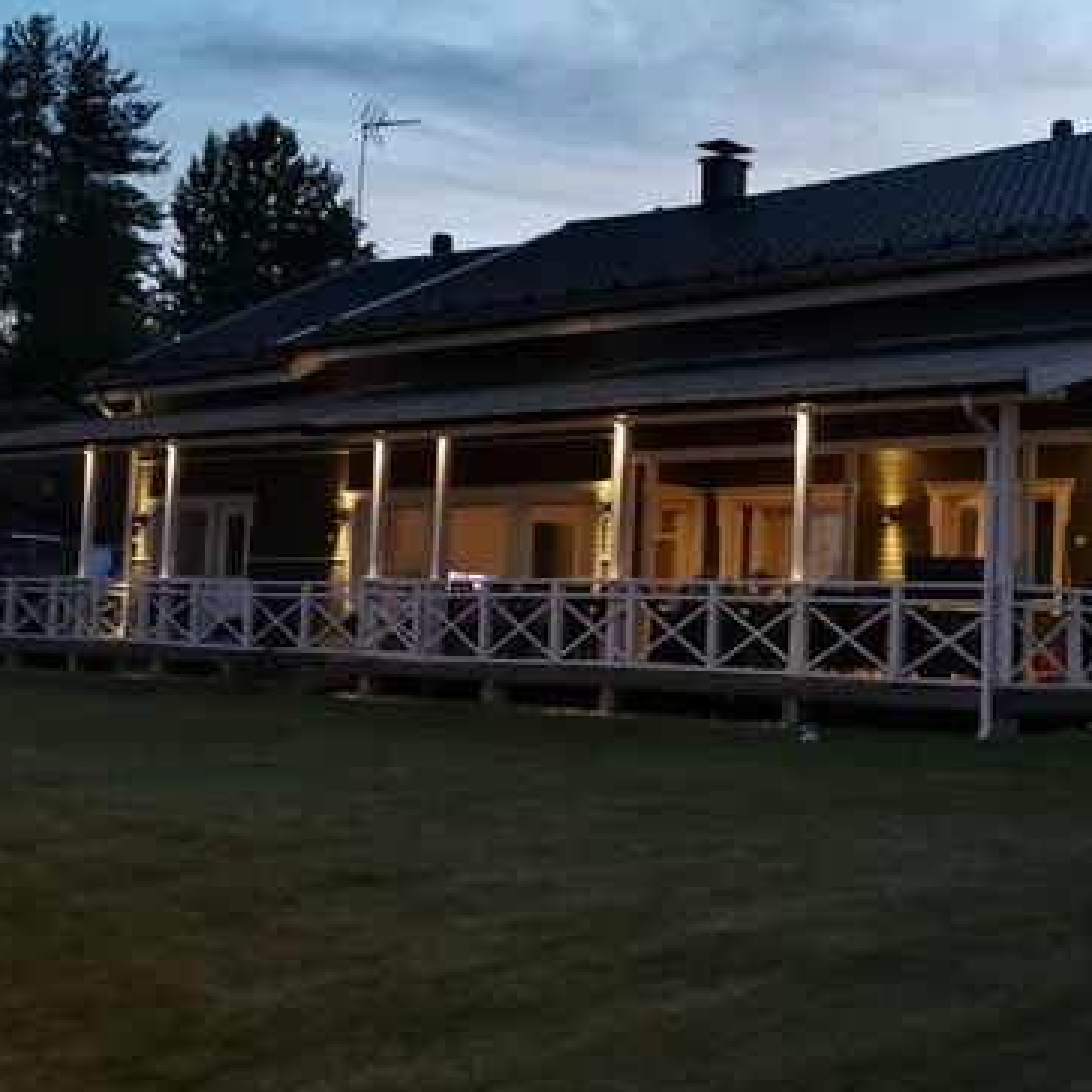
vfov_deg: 31.6
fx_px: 1927
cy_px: 481
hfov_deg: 31.3
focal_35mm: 54
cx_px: 770
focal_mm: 4.75
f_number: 1.8
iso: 1000
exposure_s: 1/25
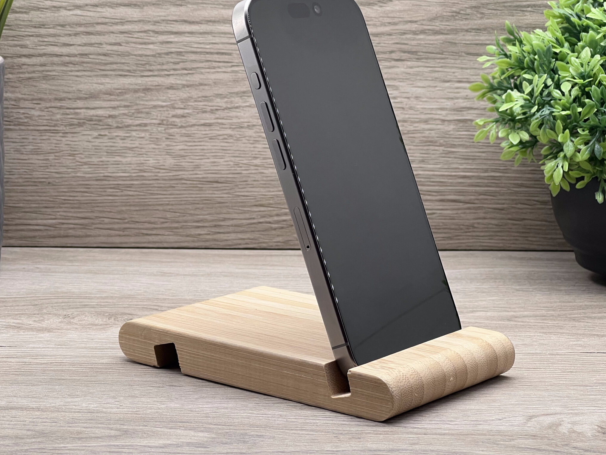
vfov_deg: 15.2
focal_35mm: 97
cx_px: 267
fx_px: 1698
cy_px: 214
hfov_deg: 20.2
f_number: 2.8
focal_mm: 9
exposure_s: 1/100
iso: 80
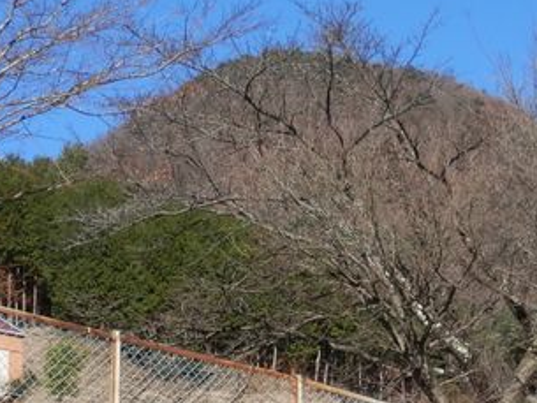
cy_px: 428
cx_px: 259
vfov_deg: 12.4
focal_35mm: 118
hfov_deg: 16.7
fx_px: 1831
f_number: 10.8
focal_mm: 8
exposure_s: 1/100
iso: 100
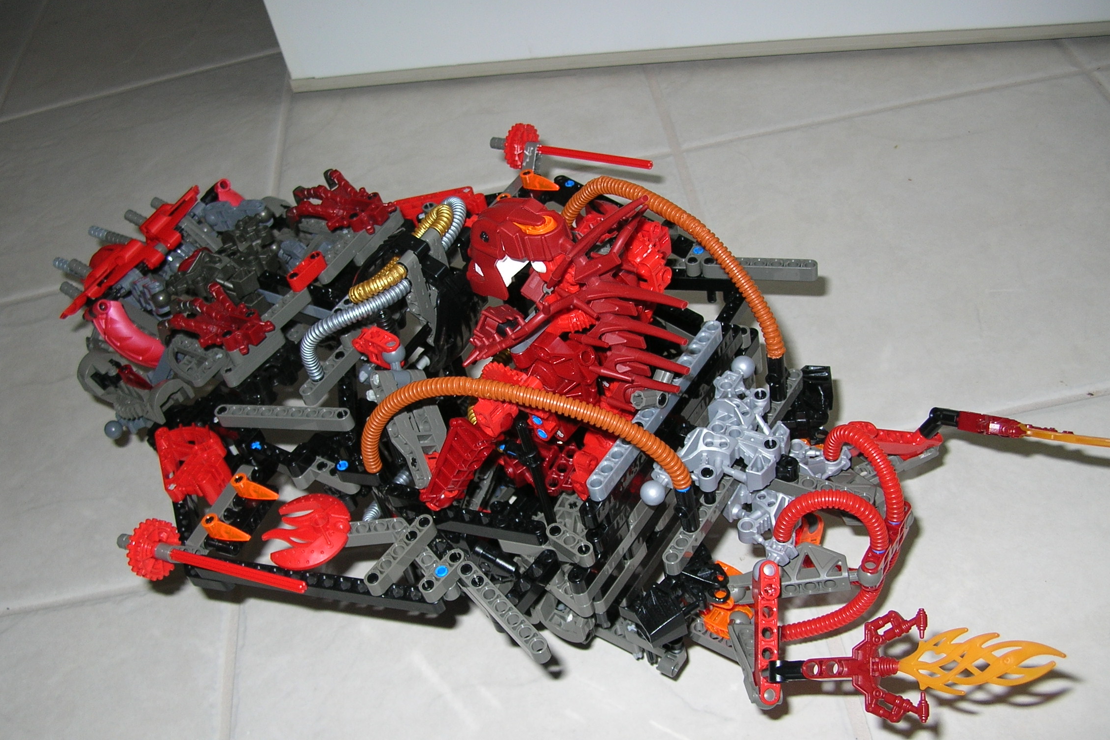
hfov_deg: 50.7
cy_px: 405
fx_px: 1172
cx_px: 547
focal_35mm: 38
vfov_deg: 35.0
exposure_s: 1/60.1
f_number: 2.7
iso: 50
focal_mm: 6
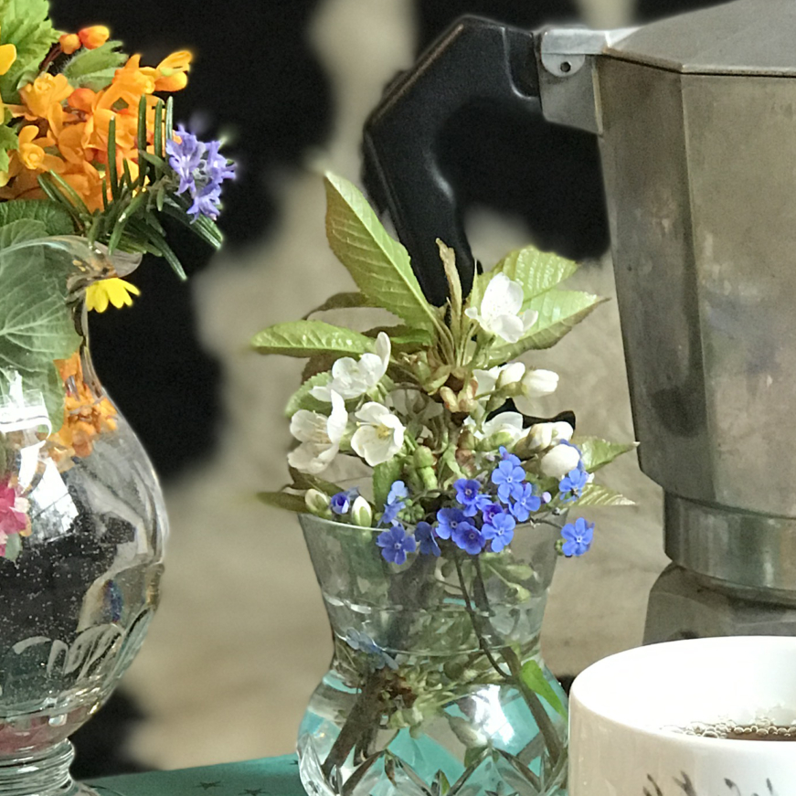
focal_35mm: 148
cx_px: 540
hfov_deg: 11.8
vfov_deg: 11.7
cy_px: 673
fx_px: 3850
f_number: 2.8
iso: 160
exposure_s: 1/50
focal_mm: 6.6
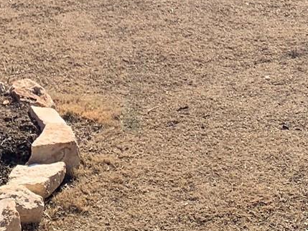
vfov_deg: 10.9
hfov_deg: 15.8
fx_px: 1104
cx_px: 63
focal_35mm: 124
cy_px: -237
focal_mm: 4.25
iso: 25
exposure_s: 1/2833
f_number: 1.8
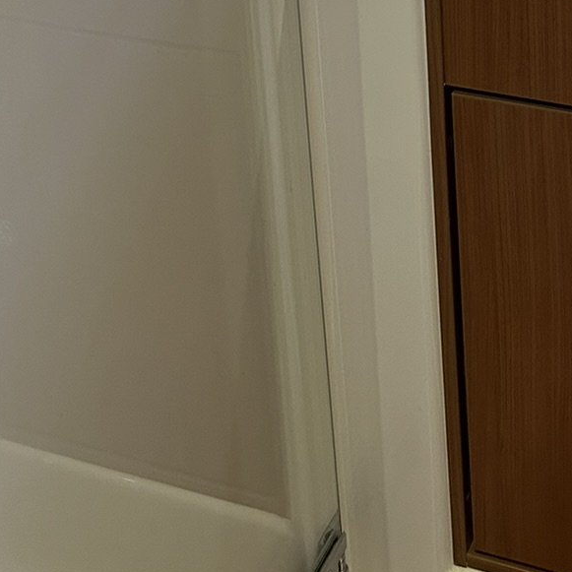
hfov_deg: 21.0
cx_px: 500
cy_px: -290
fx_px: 1514
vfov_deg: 18.8
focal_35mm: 81
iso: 200
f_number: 1.5
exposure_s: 1/60
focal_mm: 5.7
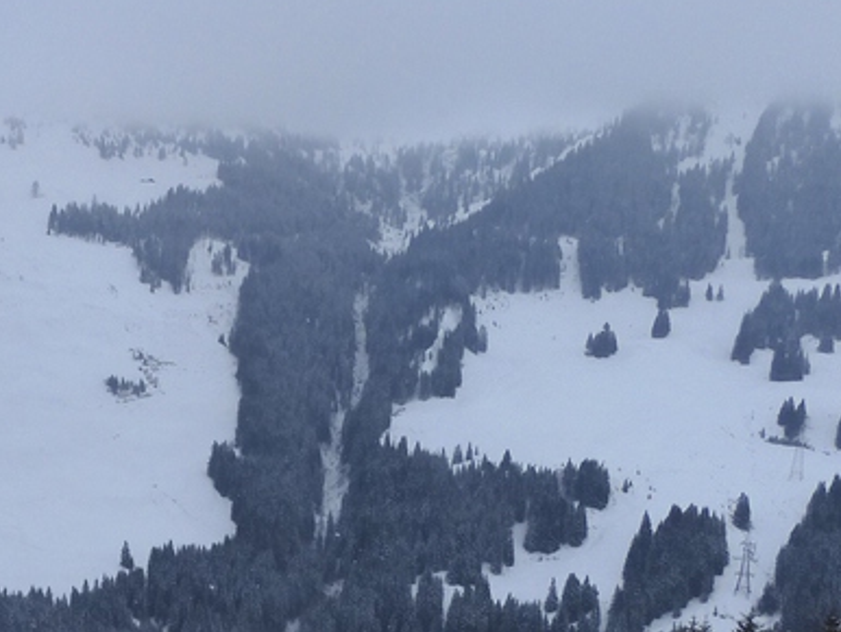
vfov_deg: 24.1
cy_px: 573
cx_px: -72
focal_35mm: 59
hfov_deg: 29.6
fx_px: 1434
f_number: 3.4
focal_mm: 4.3
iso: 100
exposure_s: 1/1600
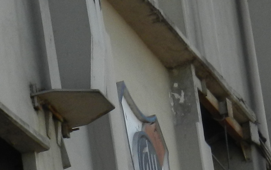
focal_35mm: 838
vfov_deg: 1.6
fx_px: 6192
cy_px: 188
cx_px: 104
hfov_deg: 2.5
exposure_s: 1/250
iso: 160
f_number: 5.4
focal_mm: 31.2
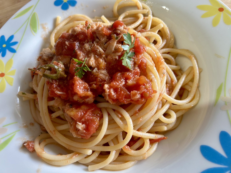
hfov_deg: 67.3
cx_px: 116
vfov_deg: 53.1
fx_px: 174
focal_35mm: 26
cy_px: 86
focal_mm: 5.7
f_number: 1.5
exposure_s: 1/50
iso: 100
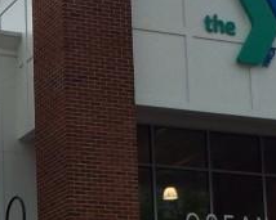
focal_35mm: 141
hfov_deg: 13.6
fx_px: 1151
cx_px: 28
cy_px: 266
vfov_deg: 10.7
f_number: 2.2
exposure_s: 1/1282
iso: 32
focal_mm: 4.12
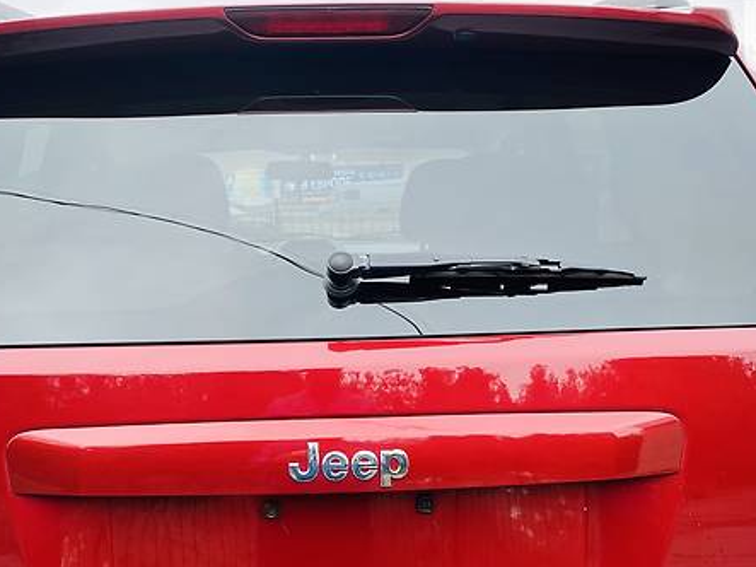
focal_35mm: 47
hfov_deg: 40.4
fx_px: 1026
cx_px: 333
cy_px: 492
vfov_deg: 29.8
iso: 50
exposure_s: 1/122
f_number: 1.8
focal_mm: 4.2
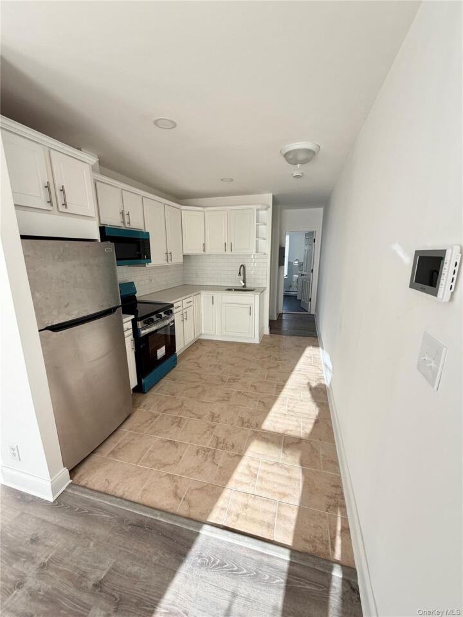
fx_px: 250
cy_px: 308
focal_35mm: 14
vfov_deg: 102.1
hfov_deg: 85.7
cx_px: 232
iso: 125
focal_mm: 2.22
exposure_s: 1/121
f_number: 2.2
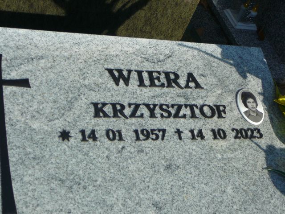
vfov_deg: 24.0
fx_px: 502
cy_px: 107
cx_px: 142
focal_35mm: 61
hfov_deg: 31.7
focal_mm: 9.1
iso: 80
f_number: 3.6
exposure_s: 1/640
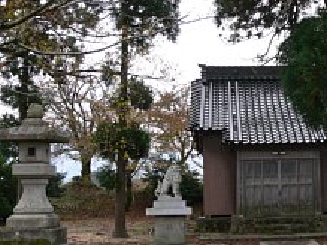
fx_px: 604
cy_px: 78
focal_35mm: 64
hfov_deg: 29.2
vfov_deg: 22.8
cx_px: 288
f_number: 4.5
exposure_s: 1/100
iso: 80
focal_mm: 7.4
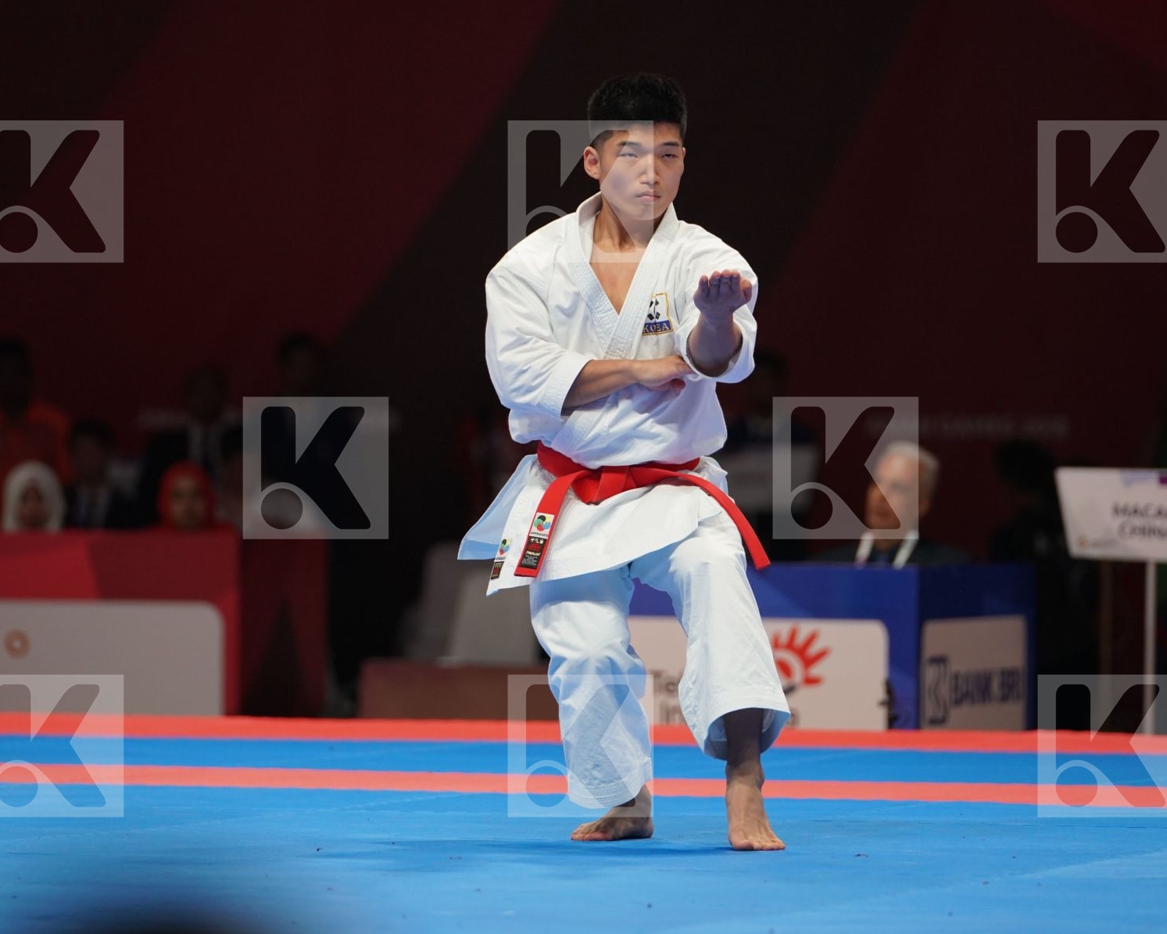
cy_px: 468
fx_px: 9535
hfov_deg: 7.0
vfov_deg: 5.6
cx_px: 581
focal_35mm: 276
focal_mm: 244
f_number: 4
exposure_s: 1/500
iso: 1600
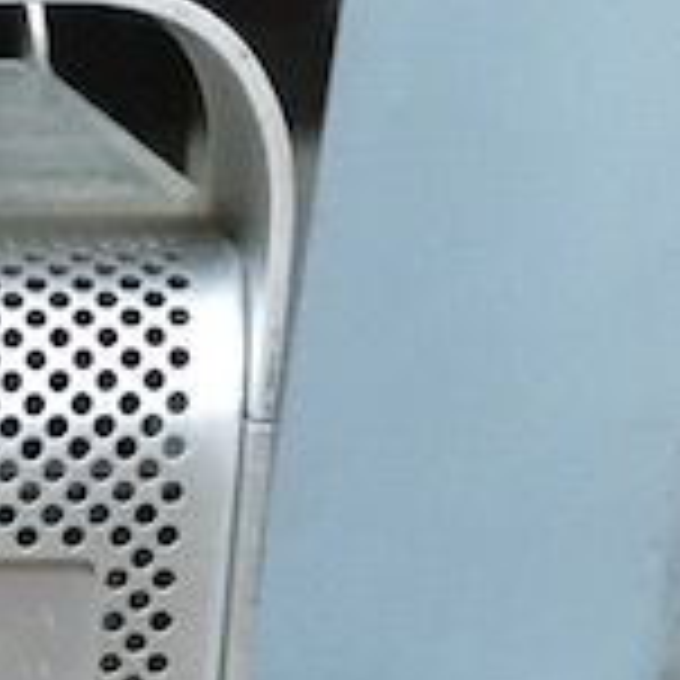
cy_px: 1283
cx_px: -540
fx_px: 3023
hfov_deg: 11.9
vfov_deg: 11.7
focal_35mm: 136
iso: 200
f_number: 2.2
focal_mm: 4.15
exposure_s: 1/17
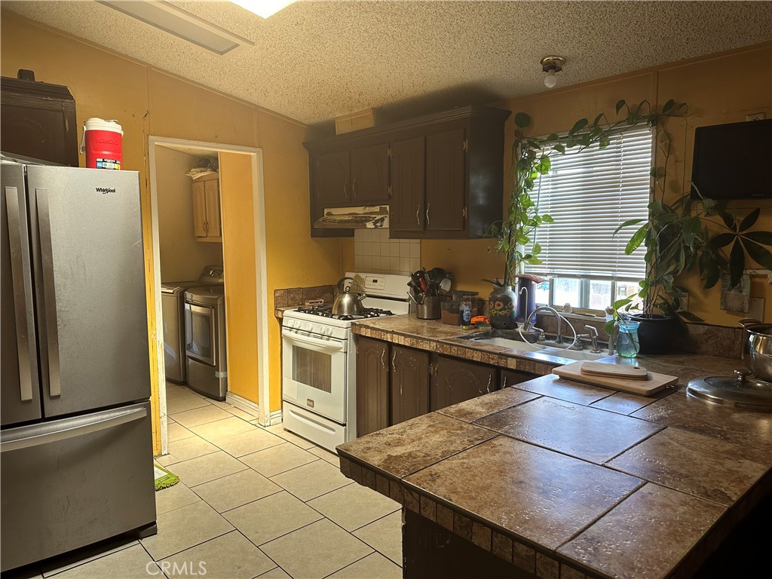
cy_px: 290
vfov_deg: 56.8
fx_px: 535
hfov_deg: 71.6
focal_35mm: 24
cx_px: 386
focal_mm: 6.86
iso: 160
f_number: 1.78
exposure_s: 1/121
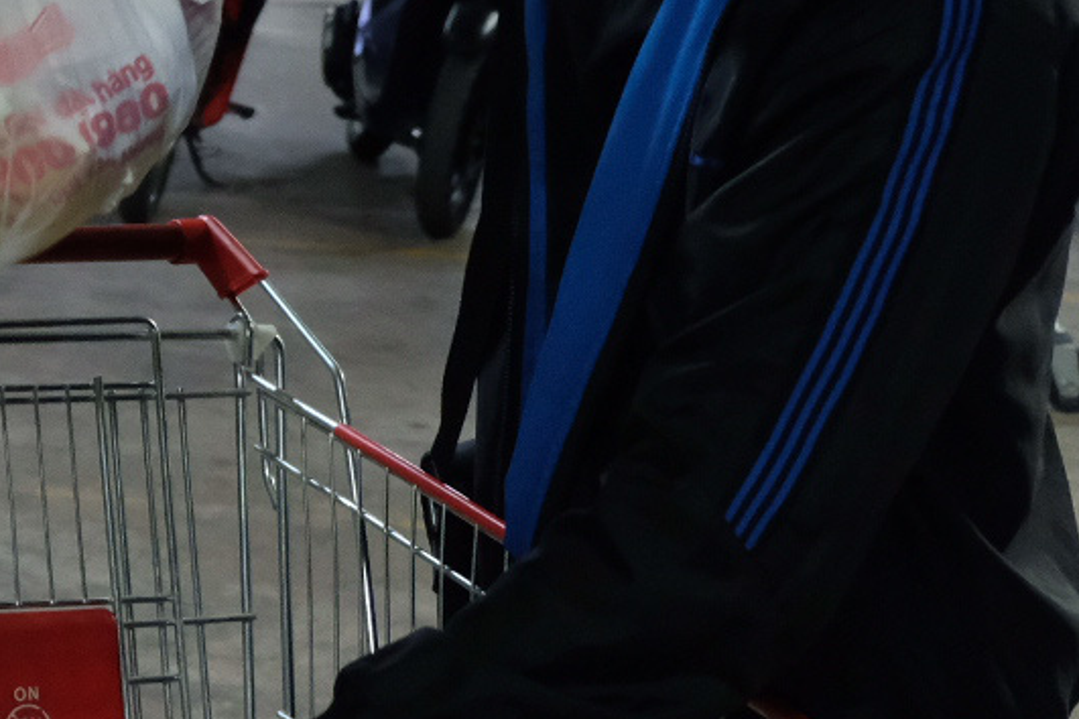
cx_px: -689
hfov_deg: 18.0
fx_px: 2907
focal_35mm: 97
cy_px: 205
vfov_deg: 14.1
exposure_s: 1/58
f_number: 2.8
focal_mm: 19.6
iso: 3200
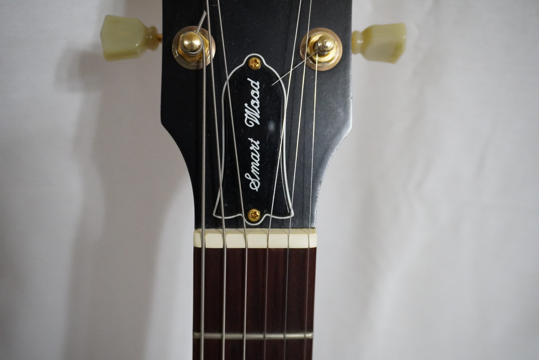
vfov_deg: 33.0
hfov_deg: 47.9
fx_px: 606
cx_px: 270
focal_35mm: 40
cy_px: 180
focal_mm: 27
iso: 6400
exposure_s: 1/160
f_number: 4.5
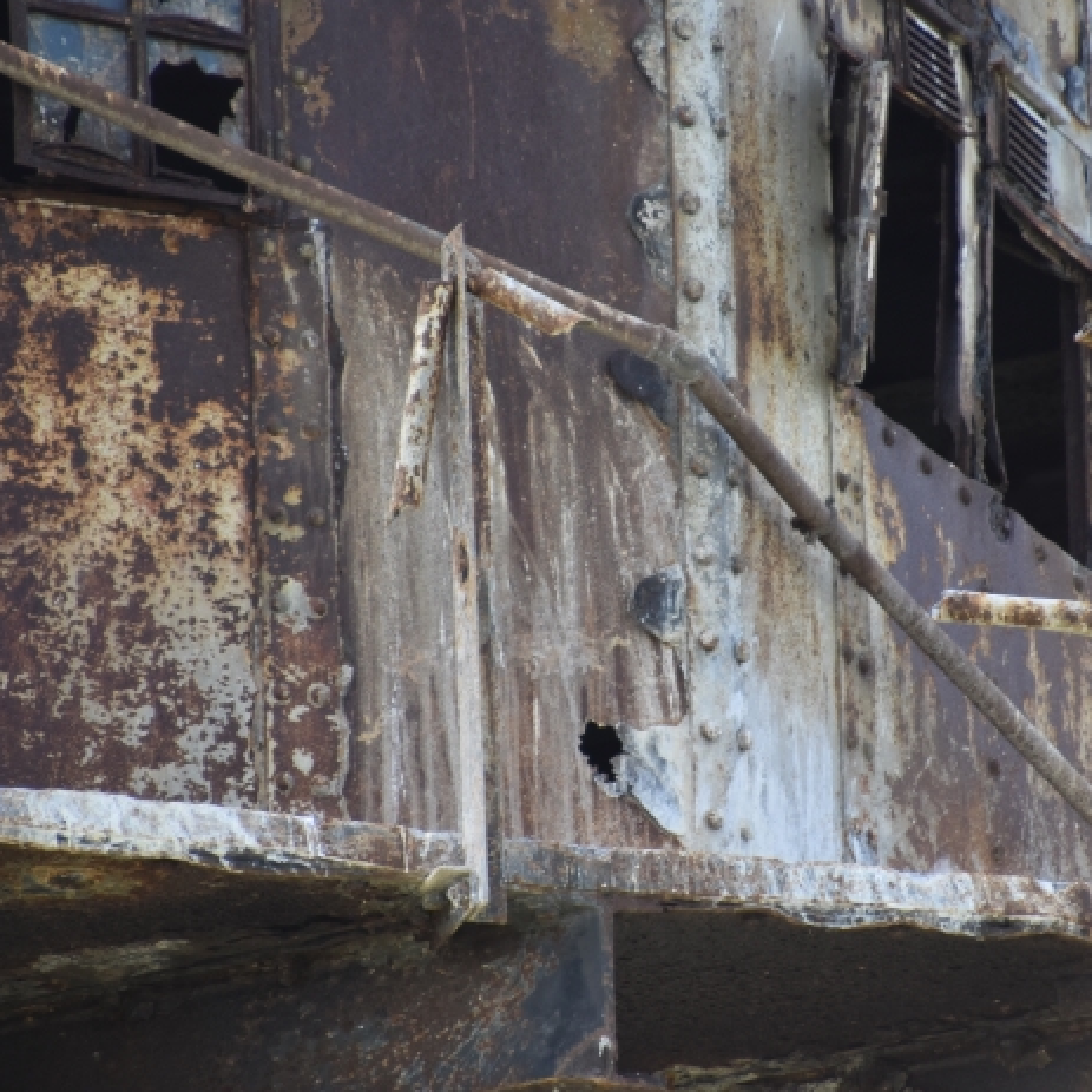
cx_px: 677
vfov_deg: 3.0
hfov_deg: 3.0
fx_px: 20593
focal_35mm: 577
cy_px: 546
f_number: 6.3
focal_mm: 300
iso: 400
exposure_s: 1/320
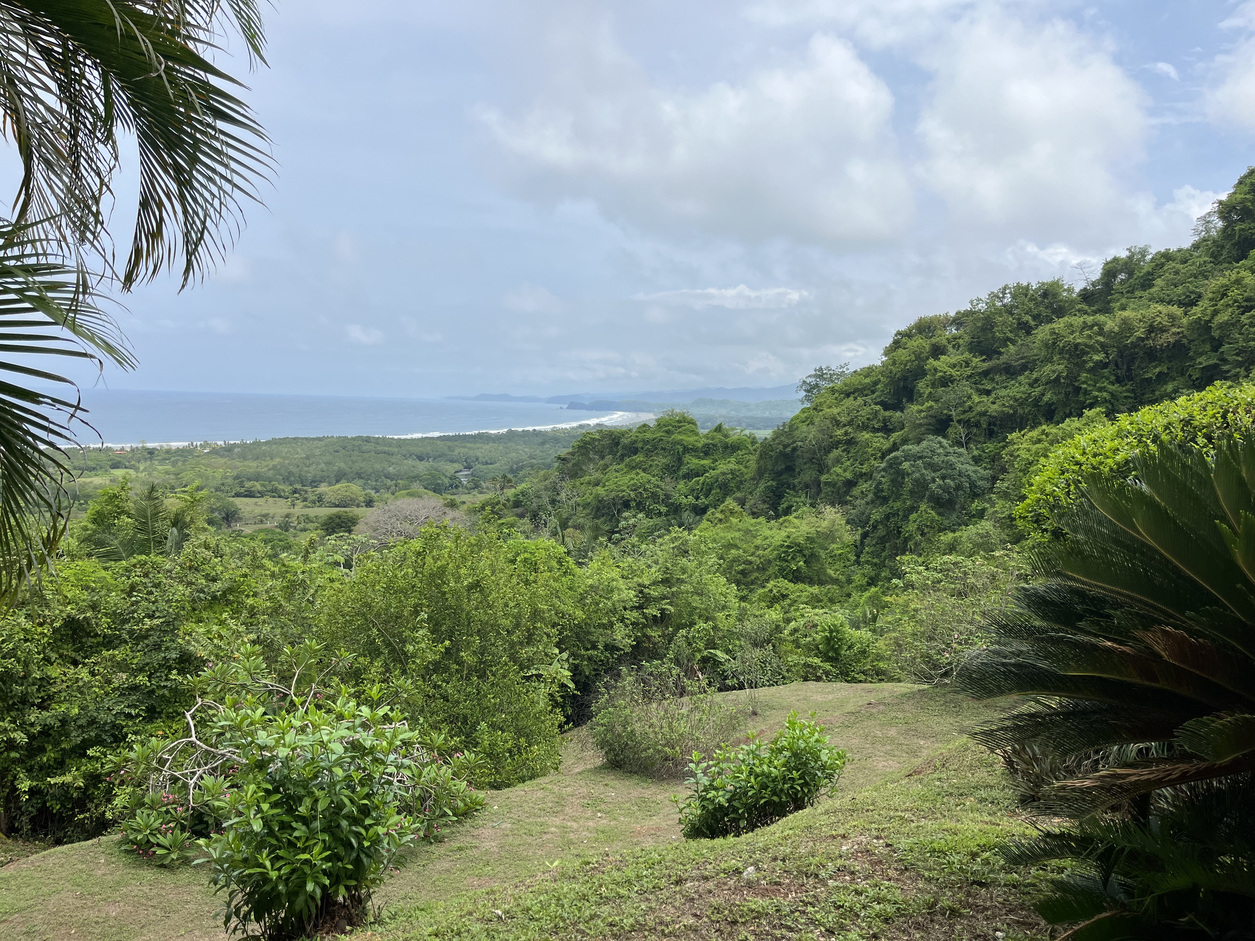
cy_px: 470
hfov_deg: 67.3
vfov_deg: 53.1
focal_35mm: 26
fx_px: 943
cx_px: 628
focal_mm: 5.1
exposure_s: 1/4854
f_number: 1.6
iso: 50
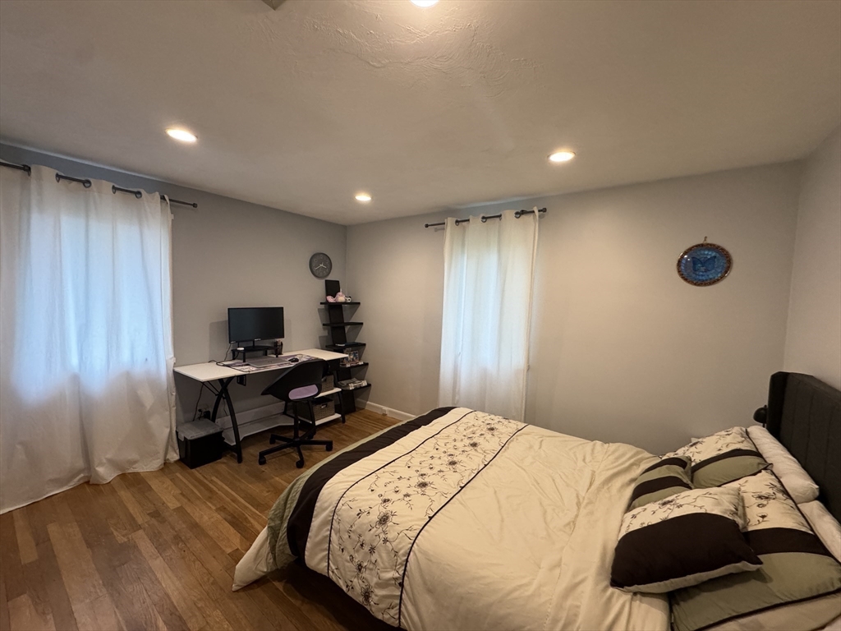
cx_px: 420
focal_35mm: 14
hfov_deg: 102.1
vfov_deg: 85.7
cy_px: 316
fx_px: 340
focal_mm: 2.22
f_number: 2.2
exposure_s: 1/120
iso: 320
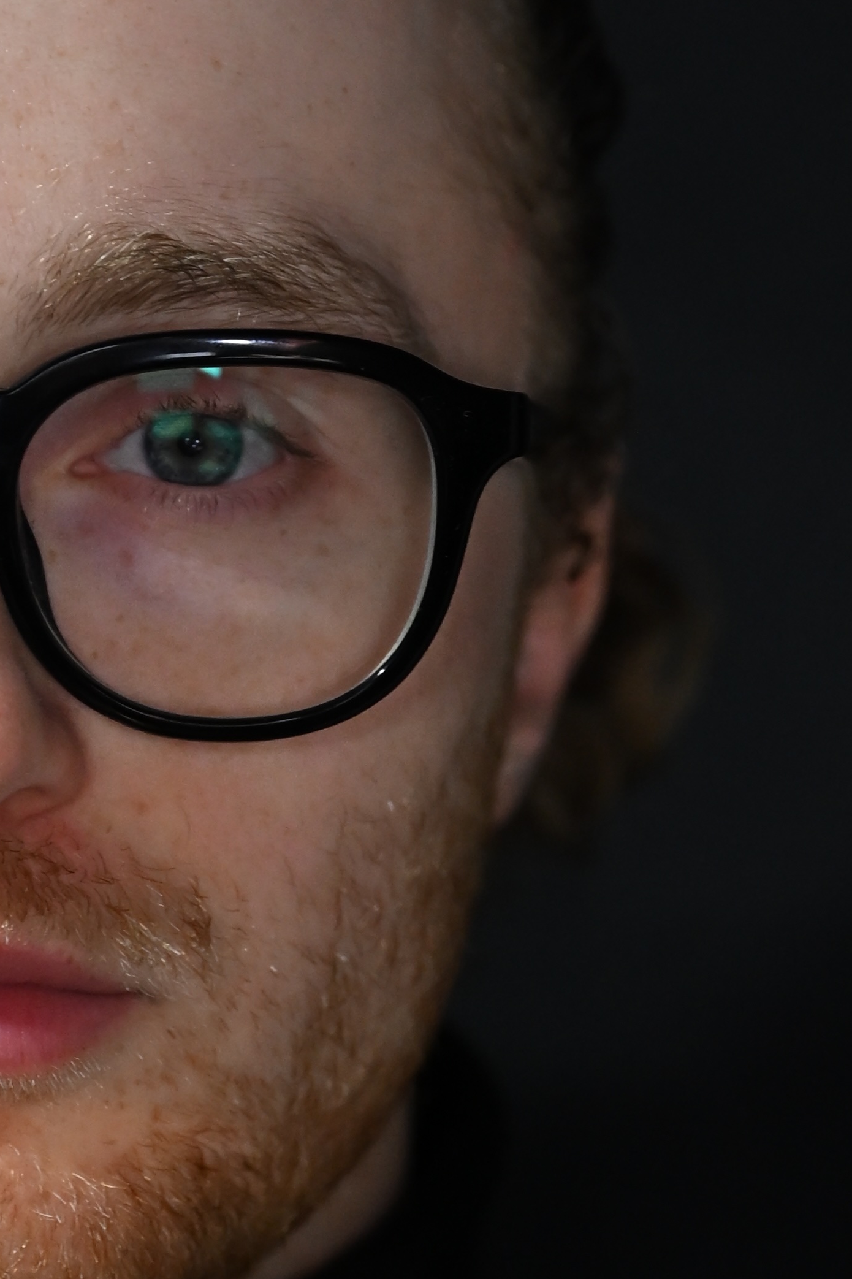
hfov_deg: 6.7
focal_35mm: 203
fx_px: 7208
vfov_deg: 10.1
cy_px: 733
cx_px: -77
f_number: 2.8
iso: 2500
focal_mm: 70
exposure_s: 1/60
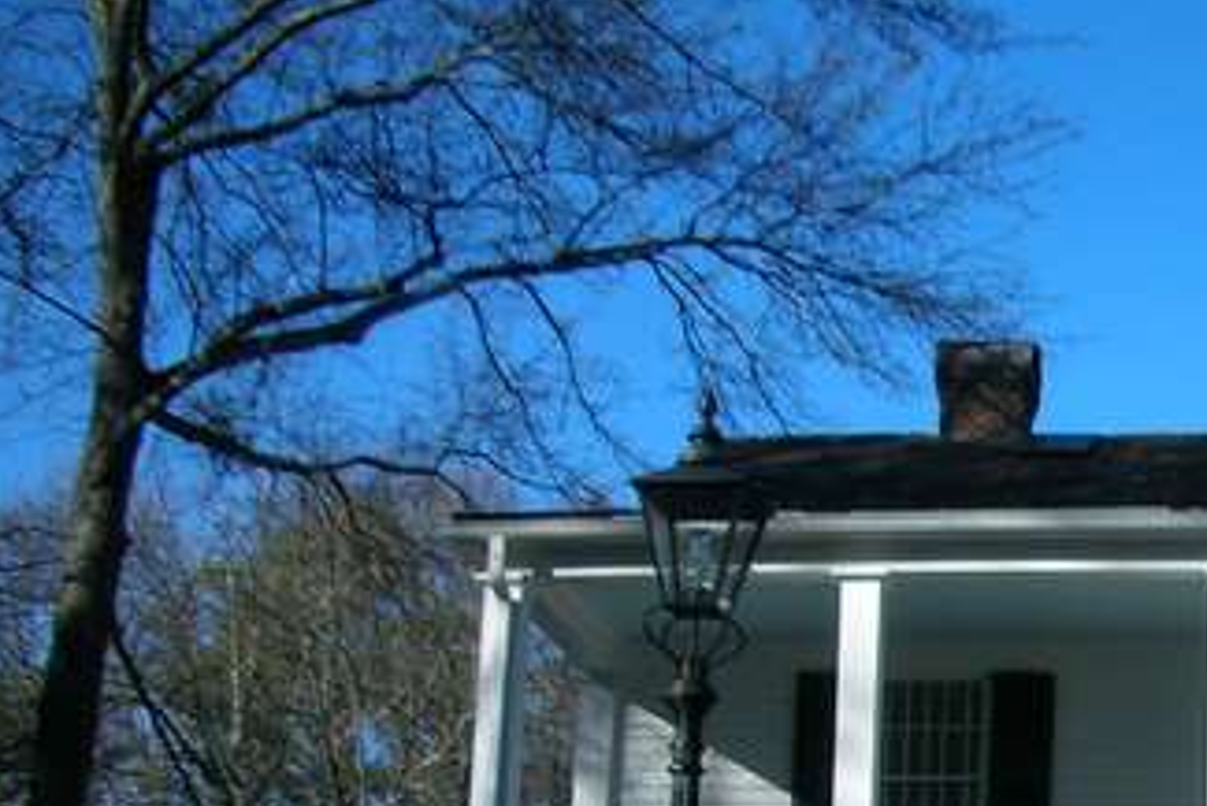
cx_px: 1326
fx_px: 2885
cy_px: 1066
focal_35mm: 86
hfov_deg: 22.3
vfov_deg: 15.1
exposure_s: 1/78.8
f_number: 8.5
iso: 50
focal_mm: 5.8
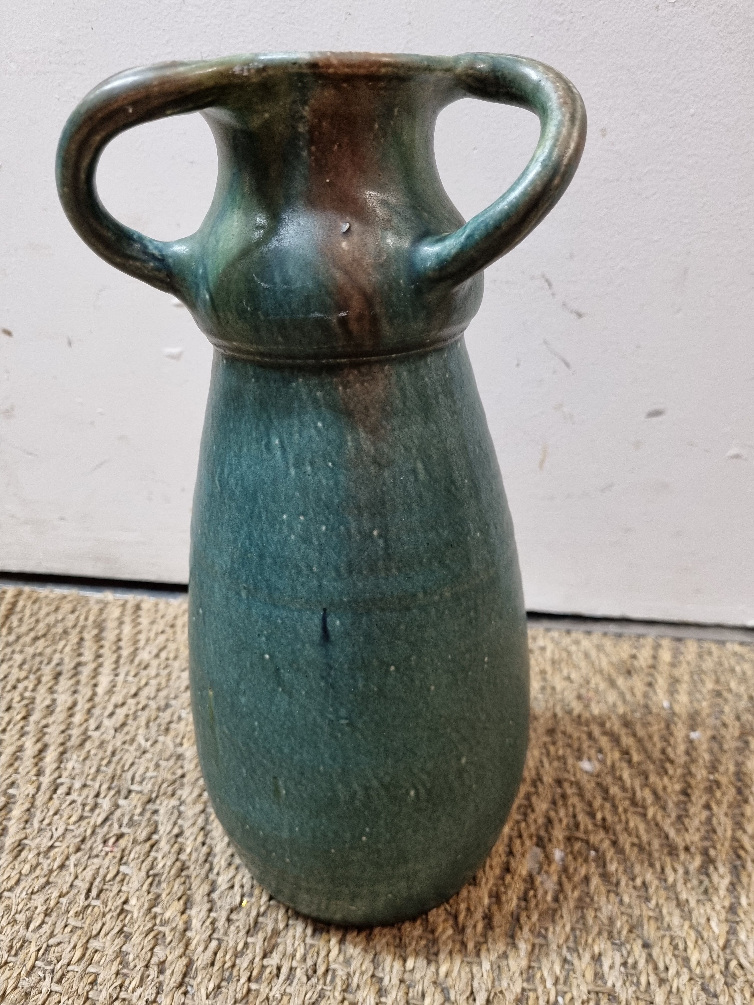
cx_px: 377
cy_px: 502
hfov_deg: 53.1
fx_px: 755
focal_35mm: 26
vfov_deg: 67.3
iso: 500
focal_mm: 5.4
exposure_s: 1/50
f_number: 1.8
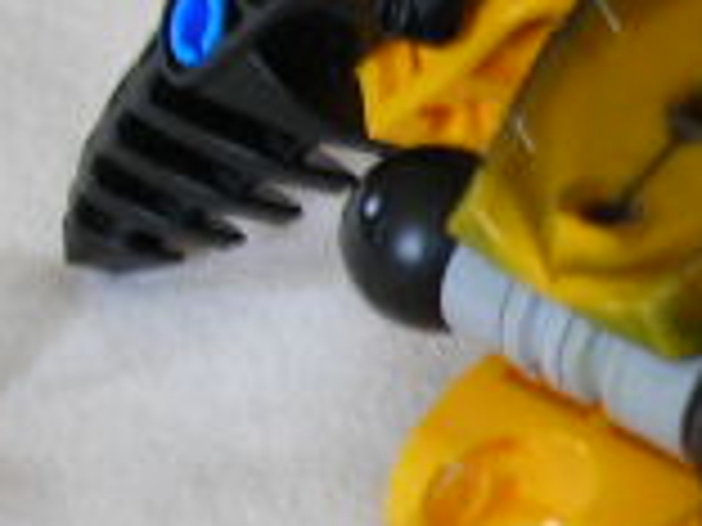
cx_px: 896
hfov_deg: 12.3
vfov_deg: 9.5
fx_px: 3164
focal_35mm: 156
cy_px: 319
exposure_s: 1/9.9
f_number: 3.2
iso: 50
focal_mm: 6.3
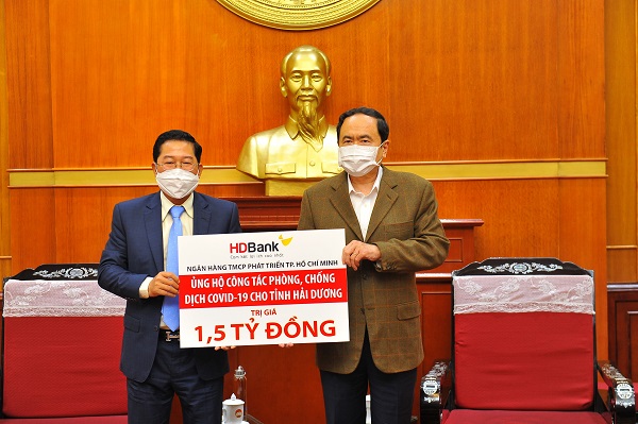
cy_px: 212
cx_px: 319
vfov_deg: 19.4
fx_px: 1240
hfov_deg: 28.9
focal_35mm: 70
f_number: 3.5
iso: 1250
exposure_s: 1/60
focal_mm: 70
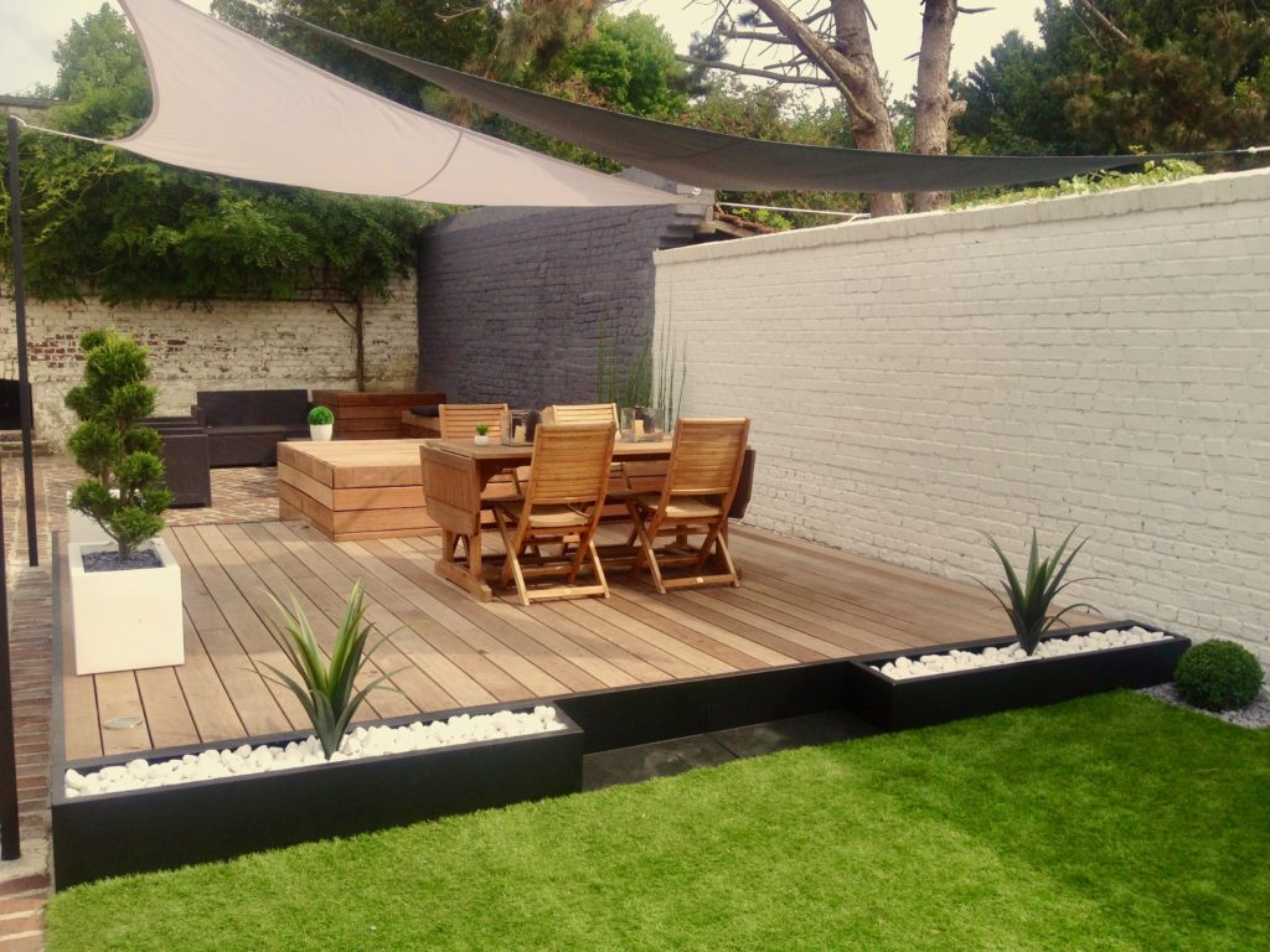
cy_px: 476
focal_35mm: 35
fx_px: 1284
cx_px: 635
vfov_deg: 40.7
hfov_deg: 52.6
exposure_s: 1/986
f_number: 2.4
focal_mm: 4.28
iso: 64
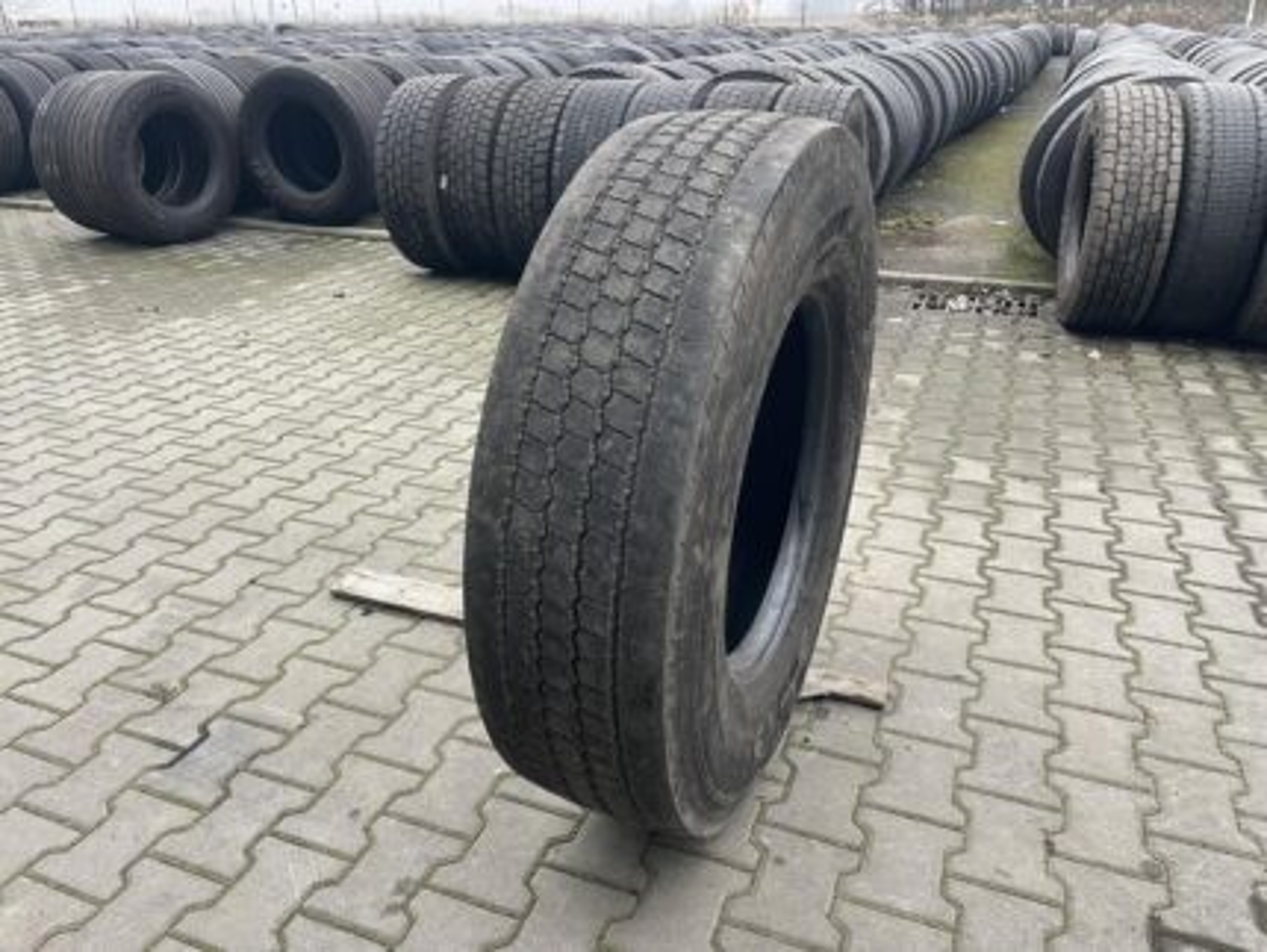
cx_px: 634
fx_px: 952
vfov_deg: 53.1
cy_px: 476
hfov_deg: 67.3
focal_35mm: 26
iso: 64
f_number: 1.6
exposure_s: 1/50
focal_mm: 4.2
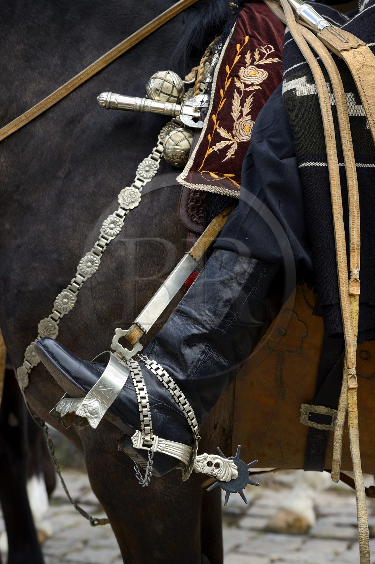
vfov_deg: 15.2
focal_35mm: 135
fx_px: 2111
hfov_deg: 10.1
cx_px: 188
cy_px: 282
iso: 400
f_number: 8
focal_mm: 135
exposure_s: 1/200
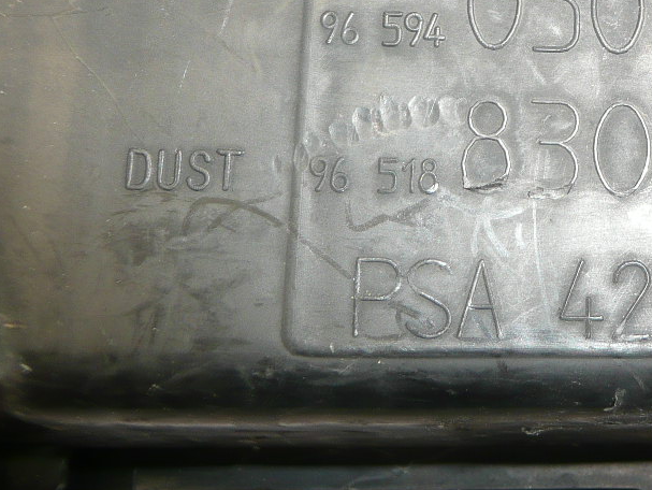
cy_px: 2
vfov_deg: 23.8
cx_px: 629
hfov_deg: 30.7
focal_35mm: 59
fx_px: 1112
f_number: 3.3
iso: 100
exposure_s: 1/30
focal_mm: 4.6
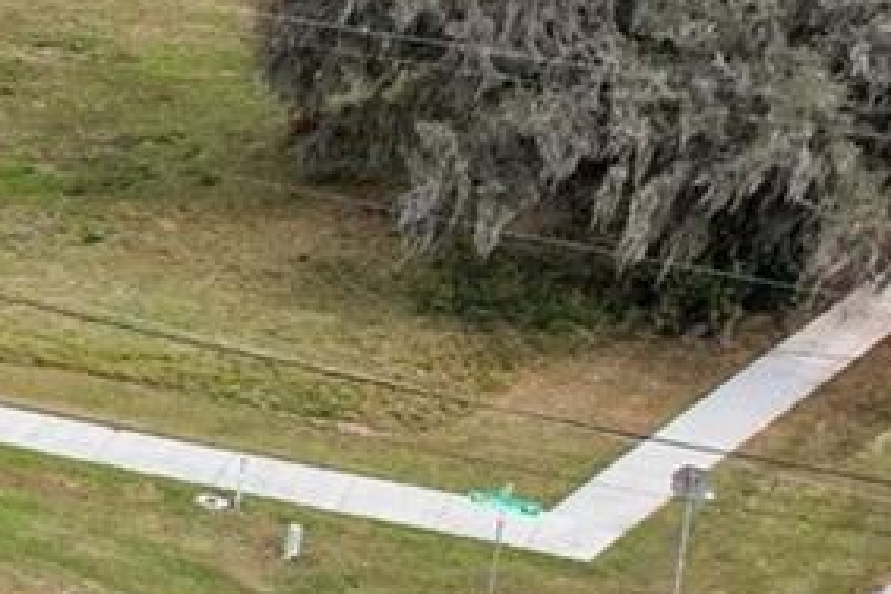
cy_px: 300
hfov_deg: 12.6
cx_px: -1276
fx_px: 3094
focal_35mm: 125
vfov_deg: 11.0
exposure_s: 1/1250
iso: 400
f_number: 2.8
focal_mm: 8.4
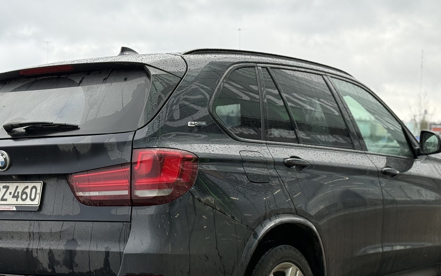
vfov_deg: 18.0
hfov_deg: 28.6
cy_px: 207
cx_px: 203
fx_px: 865
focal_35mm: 72
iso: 125
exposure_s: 1/156
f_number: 1.78
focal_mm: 6.76
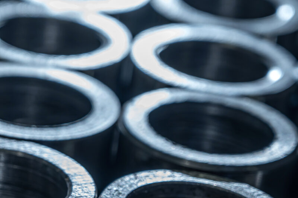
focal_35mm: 192
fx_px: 1589
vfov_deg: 7.1
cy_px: 196
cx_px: -54
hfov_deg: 10.5
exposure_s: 1/125
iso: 64
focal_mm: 60
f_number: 4
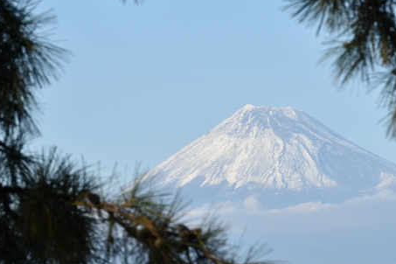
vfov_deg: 4.9
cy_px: 169
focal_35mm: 278
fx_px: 3056
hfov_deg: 7.4
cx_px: 177
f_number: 11
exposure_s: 1/125
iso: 100
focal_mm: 105
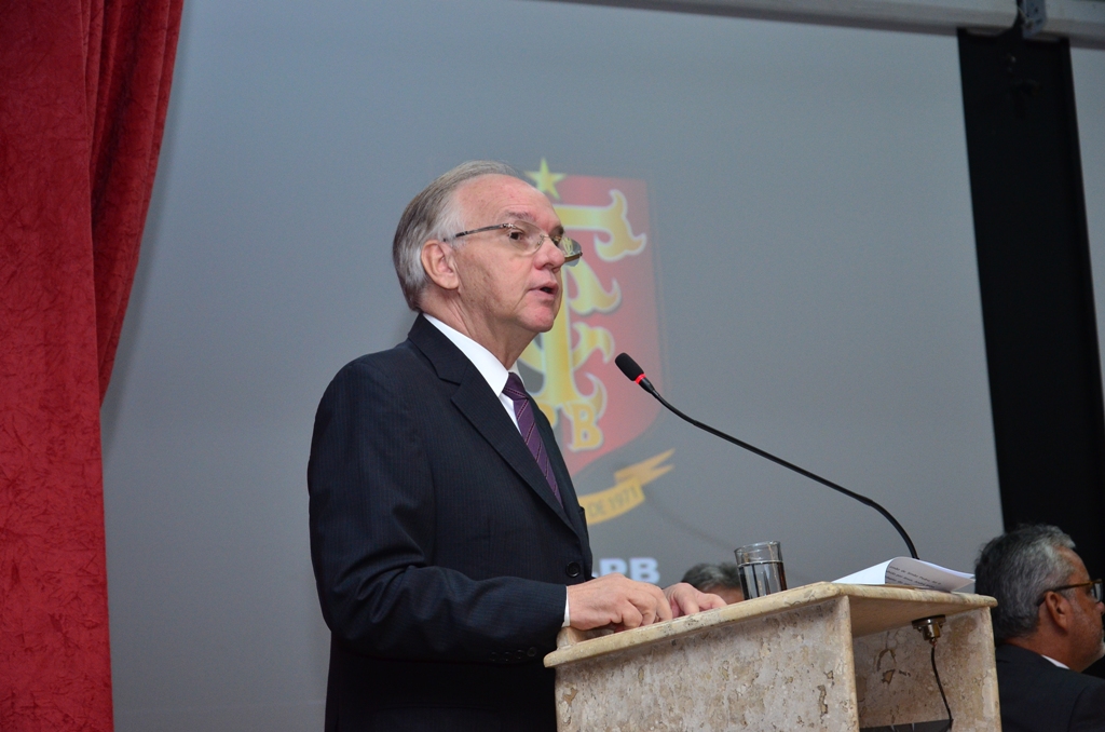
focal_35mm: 87
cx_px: 552
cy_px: 366
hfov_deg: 23.4
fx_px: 2665
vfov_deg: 15.6
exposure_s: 1/60
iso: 1000
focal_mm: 58
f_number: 5
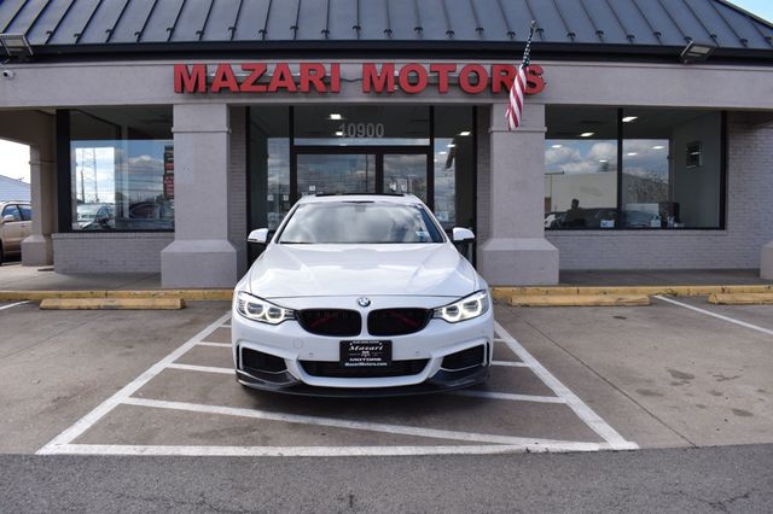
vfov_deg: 47.9
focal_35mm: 27
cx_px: 386
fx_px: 579
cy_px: 257
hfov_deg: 67.4
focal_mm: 18
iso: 200
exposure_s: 1/400
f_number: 8
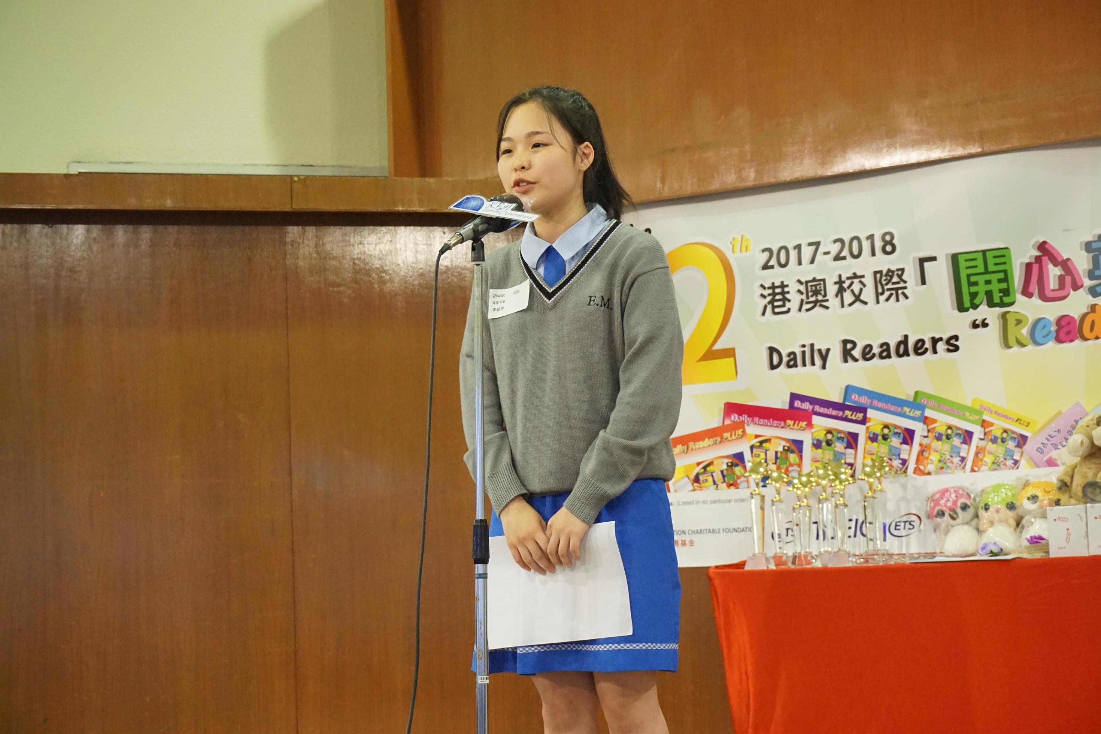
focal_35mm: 69
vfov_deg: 19.7
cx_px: 550
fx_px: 2110
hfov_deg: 29.2
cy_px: 367
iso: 3200
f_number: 5.6
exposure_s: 1/80
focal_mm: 46
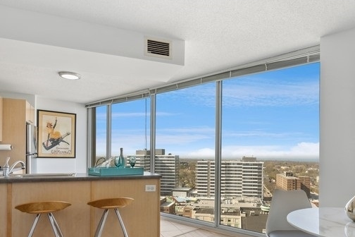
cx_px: 193
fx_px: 255
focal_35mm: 26
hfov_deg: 69.5
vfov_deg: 49.0
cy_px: 156
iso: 200
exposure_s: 1/45
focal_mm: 14.5
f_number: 9.5
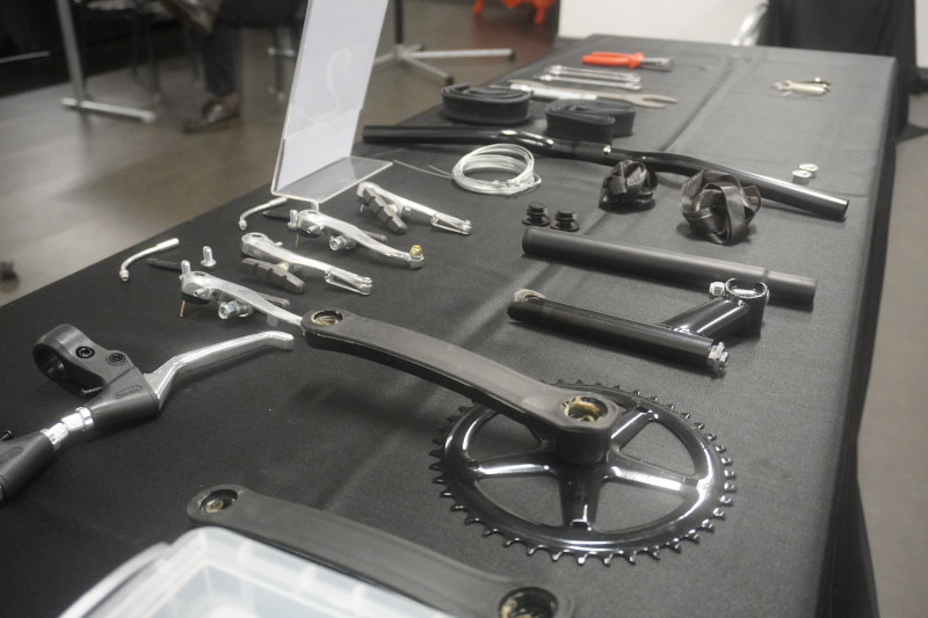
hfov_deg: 57.2
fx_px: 850
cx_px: 464
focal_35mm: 33
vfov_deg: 40.0
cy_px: 309
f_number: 4
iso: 5000
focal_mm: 22
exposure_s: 1/160
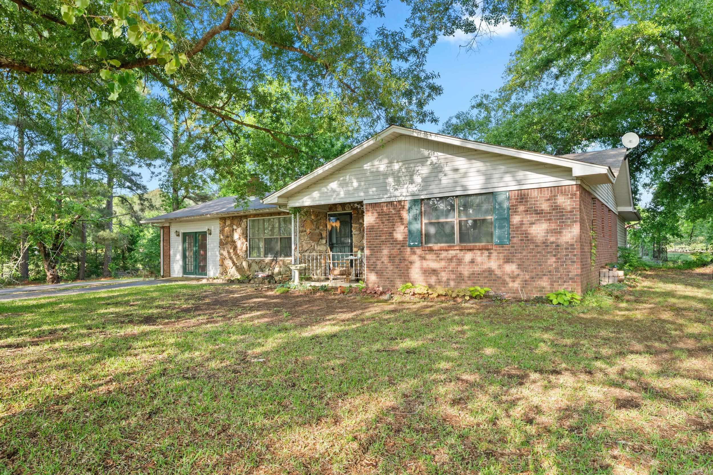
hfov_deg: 79.6
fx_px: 428
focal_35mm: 22
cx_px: 356
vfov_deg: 58.1
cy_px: 238
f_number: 7.1
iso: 400
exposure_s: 1/50
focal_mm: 14.4
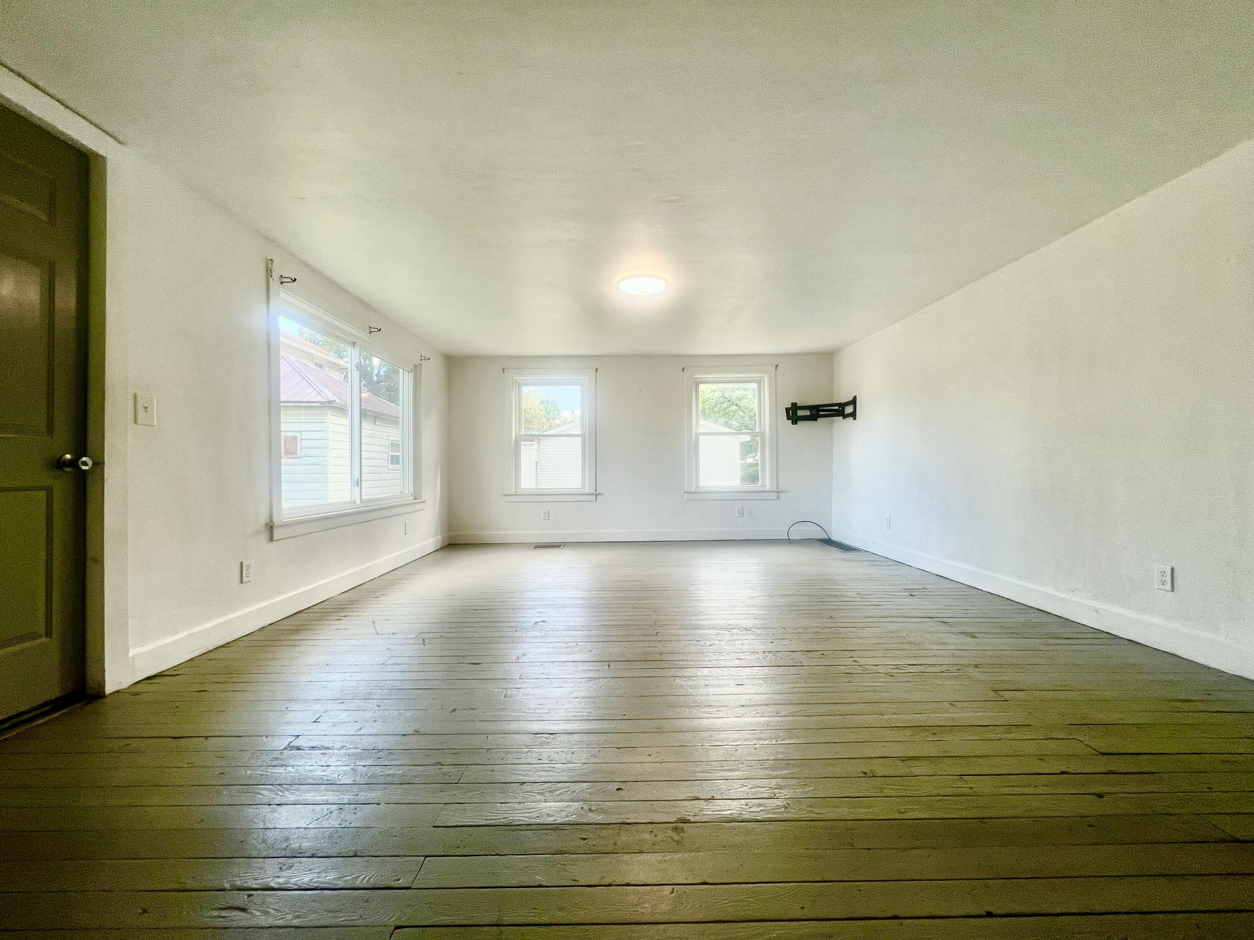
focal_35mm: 13
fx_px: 471
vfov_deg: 89.9
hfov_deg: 106.2
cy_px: 470
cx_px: 627
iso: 64
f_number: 1.8
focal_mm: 1.57
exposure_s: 1/120
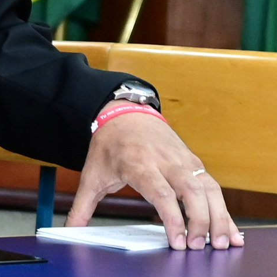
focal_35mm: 190
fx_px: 1720
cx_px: -181
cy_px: -86
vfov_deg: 9.1
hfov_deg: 8.9
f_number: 3.2
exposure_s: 1/125
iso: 2500
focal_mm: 24
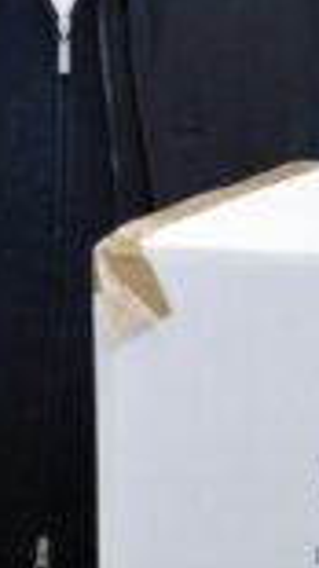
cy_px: 103
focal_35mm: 148
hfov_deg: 8.2
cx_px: 202
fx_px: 2235
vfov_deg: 14.4
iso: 3200
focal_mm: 31.5
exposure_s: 1/250
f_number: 4.5
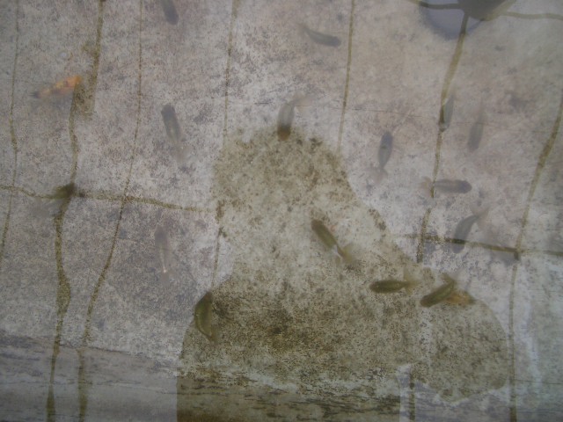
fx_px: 569
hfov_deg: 52.6
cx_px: 282
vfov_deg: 40.7
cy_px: 211
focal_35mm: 35
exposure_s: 1/250
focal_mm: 5.8
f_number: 2.6
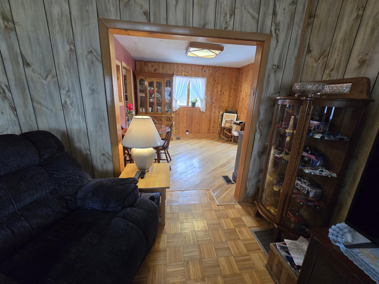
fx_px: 142
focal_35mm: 13
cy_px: 142
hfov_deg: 106.2
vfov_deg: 89.9
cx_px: 190
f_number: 2.2
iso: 400
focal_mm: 2.2
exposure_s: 1/60
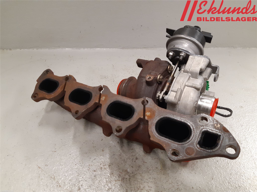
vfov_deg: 53.1
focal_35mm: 26
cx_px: 128
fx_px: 193
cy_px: 96
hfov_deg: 67.3
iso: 200
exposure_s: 1/50
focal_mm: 3.93
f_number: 1.7
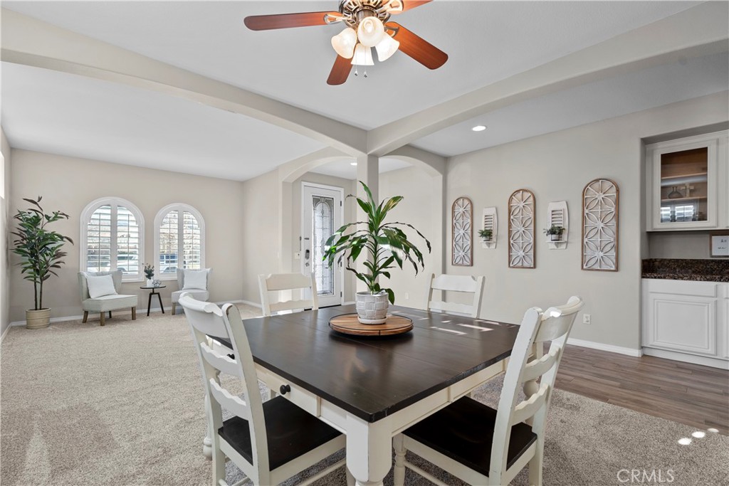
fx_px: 324
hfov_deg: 96.7
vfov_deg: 73.8
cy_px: 243
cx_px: 364
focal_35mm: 16
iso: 250
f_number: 6.3
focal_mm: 16
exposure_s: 1/15
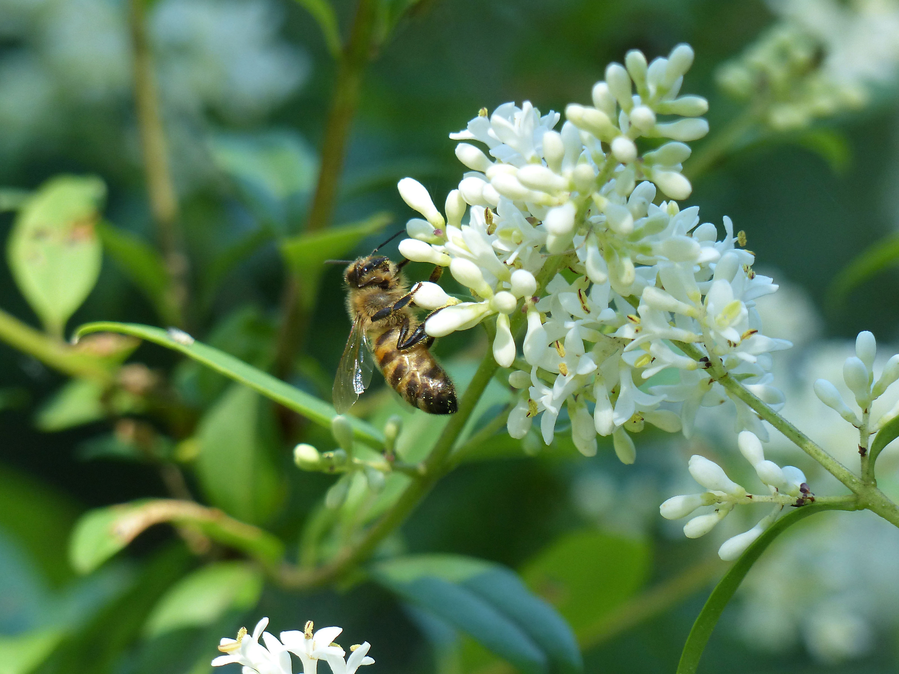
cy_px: 337
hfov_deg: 3.3
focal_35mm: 600
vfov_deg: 2.5
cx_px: 450
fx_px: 15582
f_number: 4
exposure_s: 1/320
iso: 200
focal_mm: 108
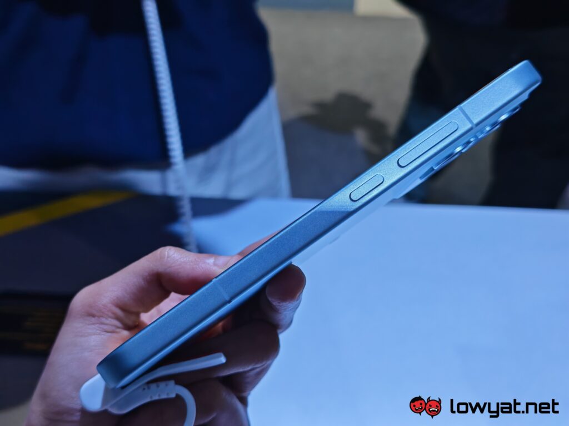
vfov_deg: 31.5
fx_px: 756
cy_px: 213
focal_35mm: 46
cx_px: 284
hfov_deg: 41.2
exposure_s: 1/100
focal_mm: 5.4
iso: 64
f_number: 1.6
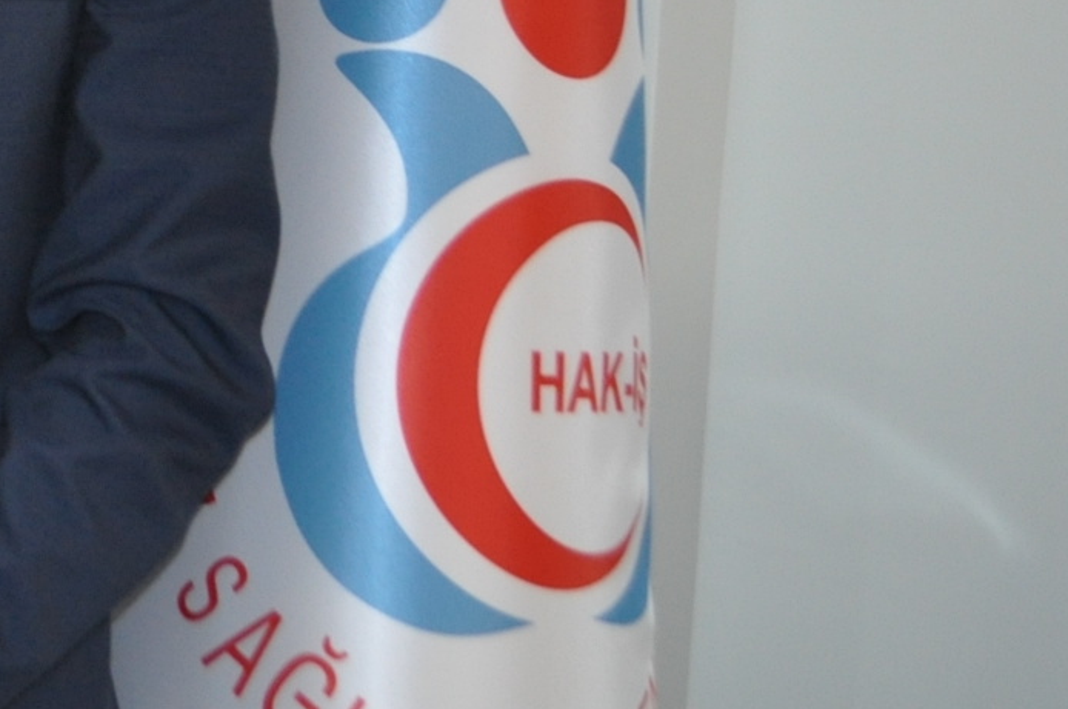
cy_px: -28
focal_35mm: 102
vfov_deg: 13.2
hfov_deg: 19.1
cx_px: -160
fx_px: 3022
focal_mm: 22
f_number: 3.8
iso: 800
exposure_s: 1/80
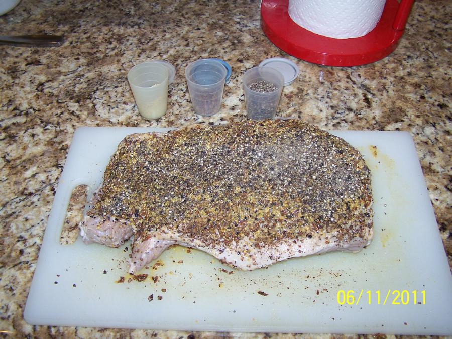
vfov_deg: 37.7
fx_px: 496
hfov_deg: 49.0
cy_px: 170
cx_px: 226
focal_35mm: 38
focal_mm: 6.3
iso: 80
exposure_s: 1/60
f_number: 2.8
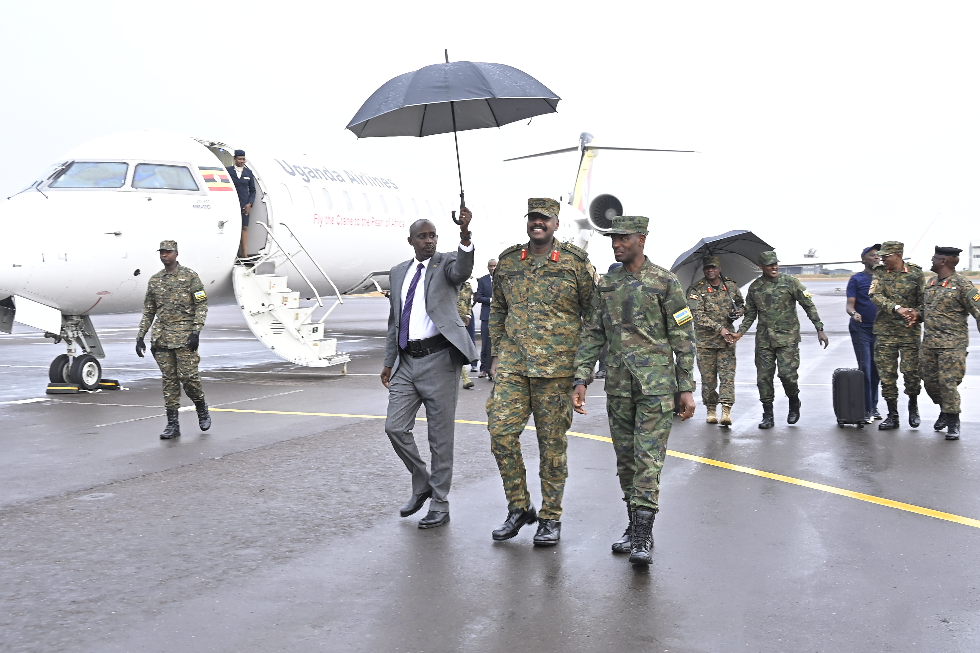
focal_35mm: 39
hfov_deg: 49.6
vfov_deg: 34.2
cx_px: 490
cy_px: 326
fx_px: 1062
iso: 800
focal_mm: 26
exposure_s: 1/100
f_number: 4.5
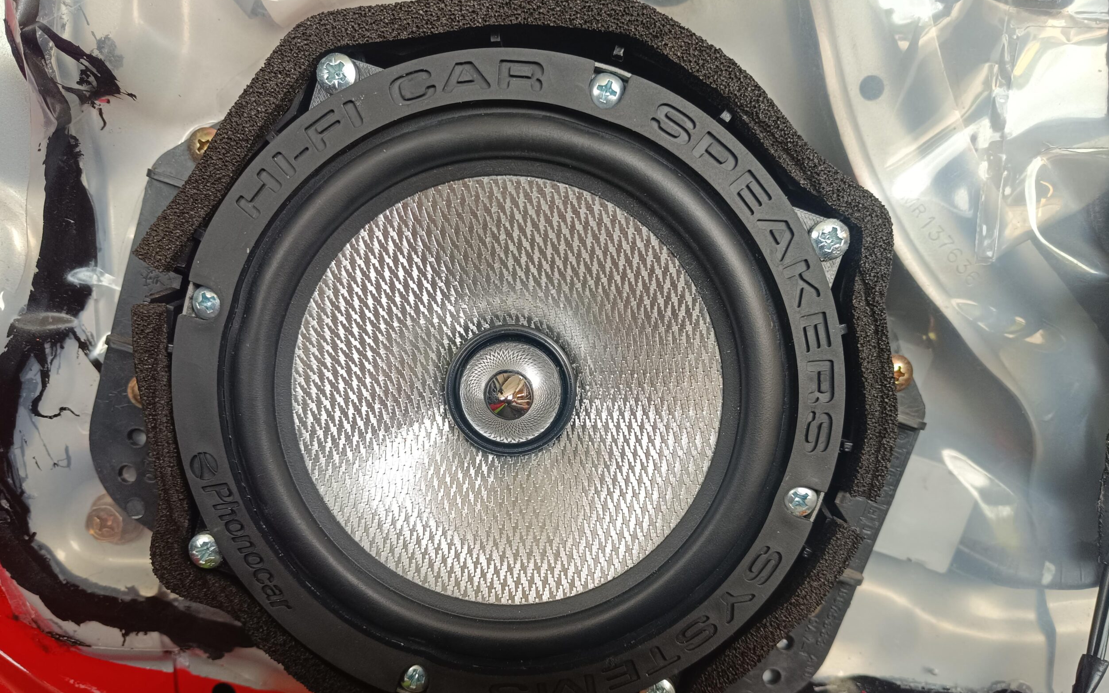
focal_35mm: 26
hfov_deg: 70.4
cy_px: 412
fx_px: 786
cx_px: 545
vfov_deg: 47.4
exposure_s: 1/101
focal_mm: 5.59
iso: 435
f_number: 1.88
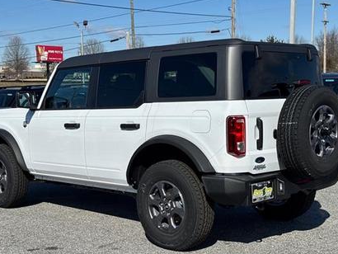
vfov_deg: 24.8
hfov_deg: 32.6
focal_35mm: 59
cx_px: 149
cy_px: 147
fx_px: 576
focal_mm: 6.76
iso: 64
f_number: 1.78
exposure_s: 1/10526
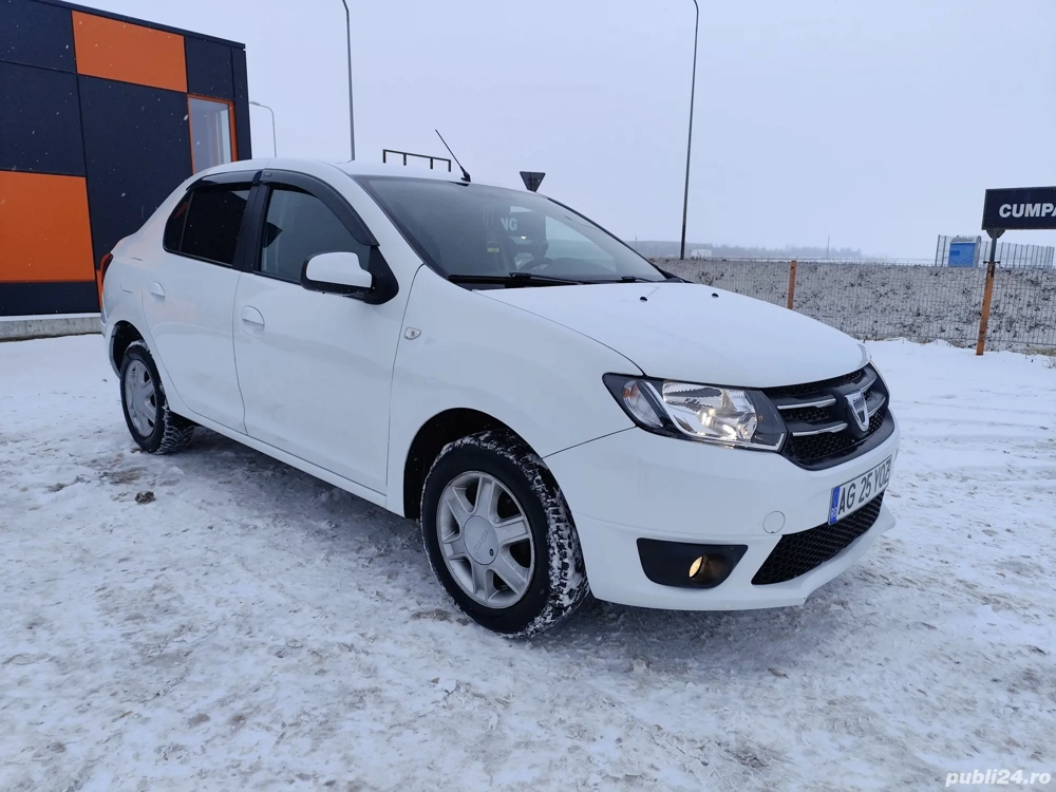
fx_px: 702
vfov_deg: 58.9
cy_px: 396
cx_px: 528
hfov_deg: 73.9
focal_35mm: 23
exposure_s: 1/306
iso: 50
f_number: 1.65
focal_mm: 6.19
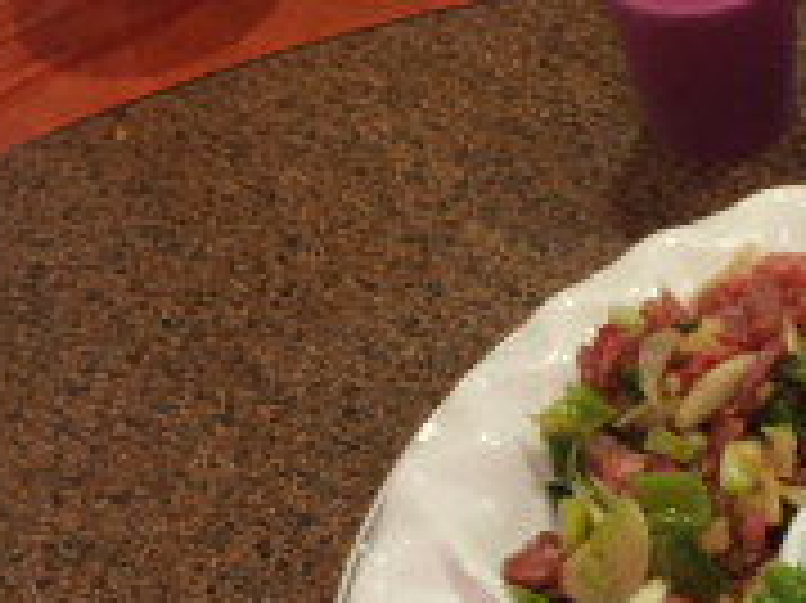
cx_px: 923
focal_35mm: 81
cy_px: 736
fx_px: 1885
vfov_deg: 17.3
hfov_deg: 22.5
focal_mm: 4.15
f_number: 2.2
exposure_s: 1/30
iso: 160
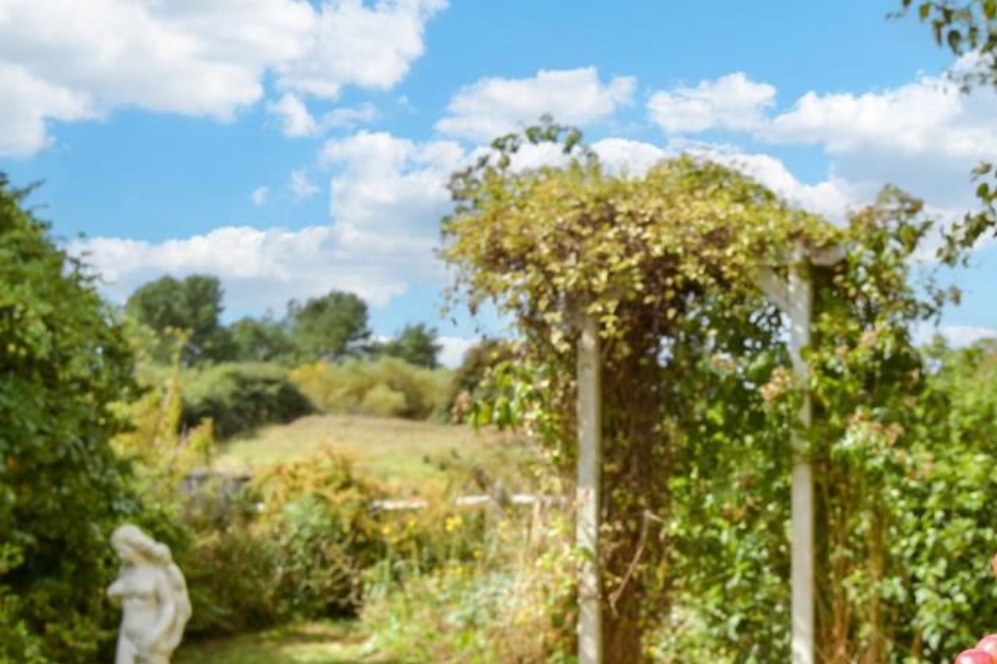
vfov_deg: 29.7
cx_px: 619
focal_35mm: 45
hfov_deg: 43.3
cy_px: 437
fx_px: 1246
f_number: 6.3
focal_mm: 20
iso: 160
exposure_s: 1/400
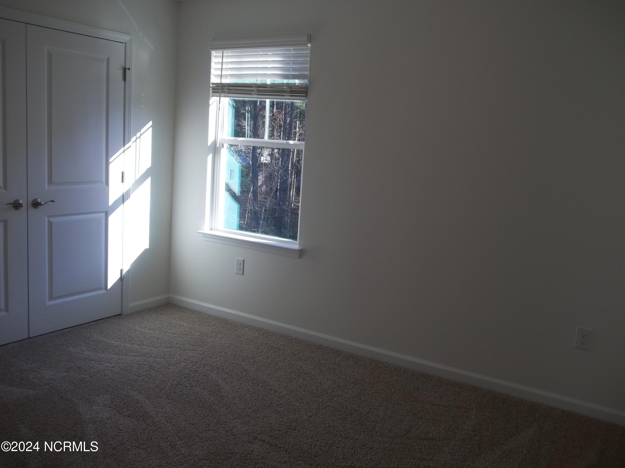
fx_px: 578
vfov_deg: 44.2
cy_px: 234
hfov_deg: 56.8
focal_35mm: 32
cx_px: 312
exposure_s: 1/200
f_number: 2.9
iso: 64
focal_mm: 5.7
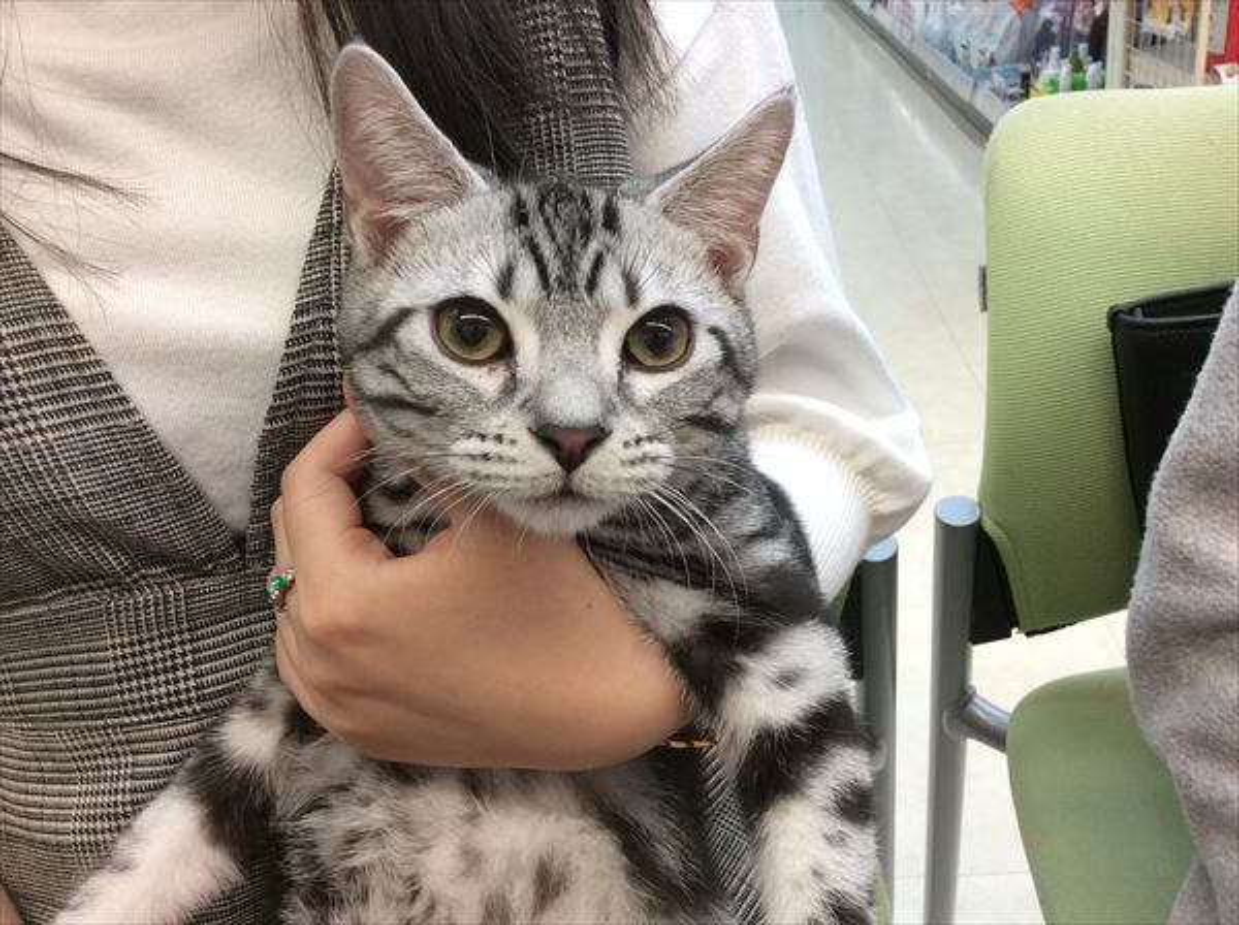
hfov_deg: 56.9
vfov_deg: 44.0
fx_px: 1144
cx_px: 620
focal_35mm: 32
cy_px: 462
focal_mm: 3.3
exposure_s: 1/24
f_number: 2.4
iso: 64
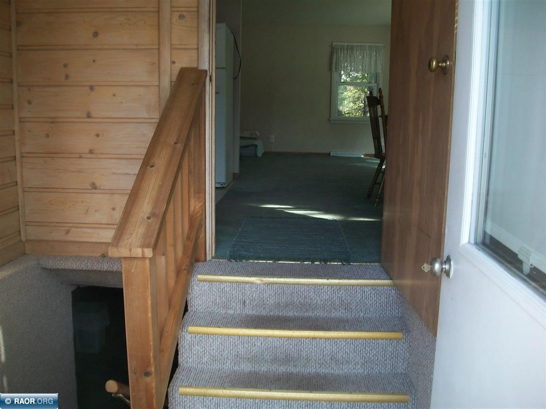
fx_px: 505
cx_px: 273
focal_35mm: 32
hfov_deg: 56.8
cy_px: 204
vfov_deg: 44.2
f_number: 2.9
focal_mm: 5.7
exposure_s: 1/80
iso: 80
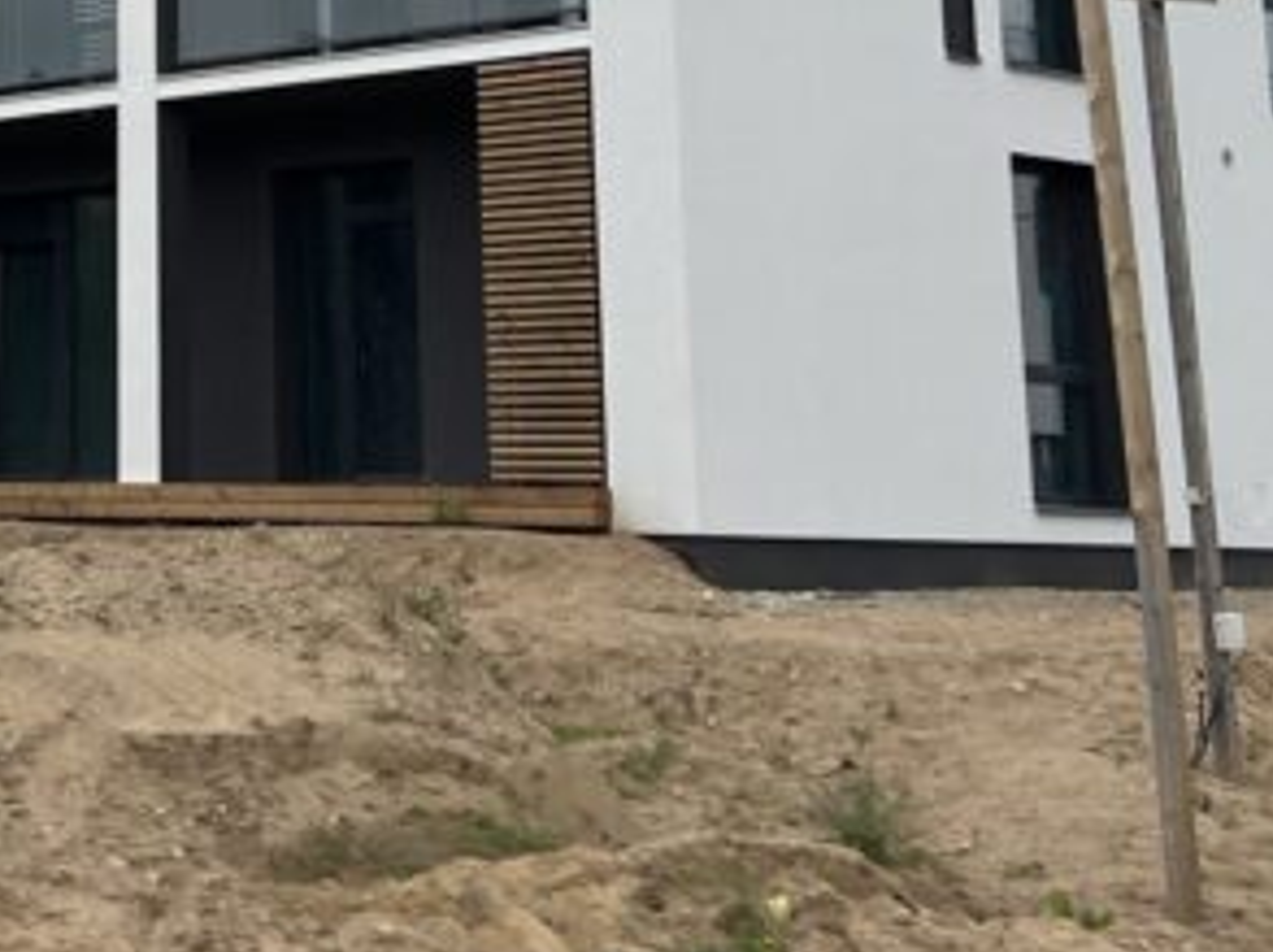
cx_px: -143
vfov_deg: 15.4
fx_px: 3342
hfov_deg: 20.5
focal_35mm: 91
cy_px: -317
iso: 50
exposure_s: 1/5587
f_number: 1.5
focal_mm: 5.7
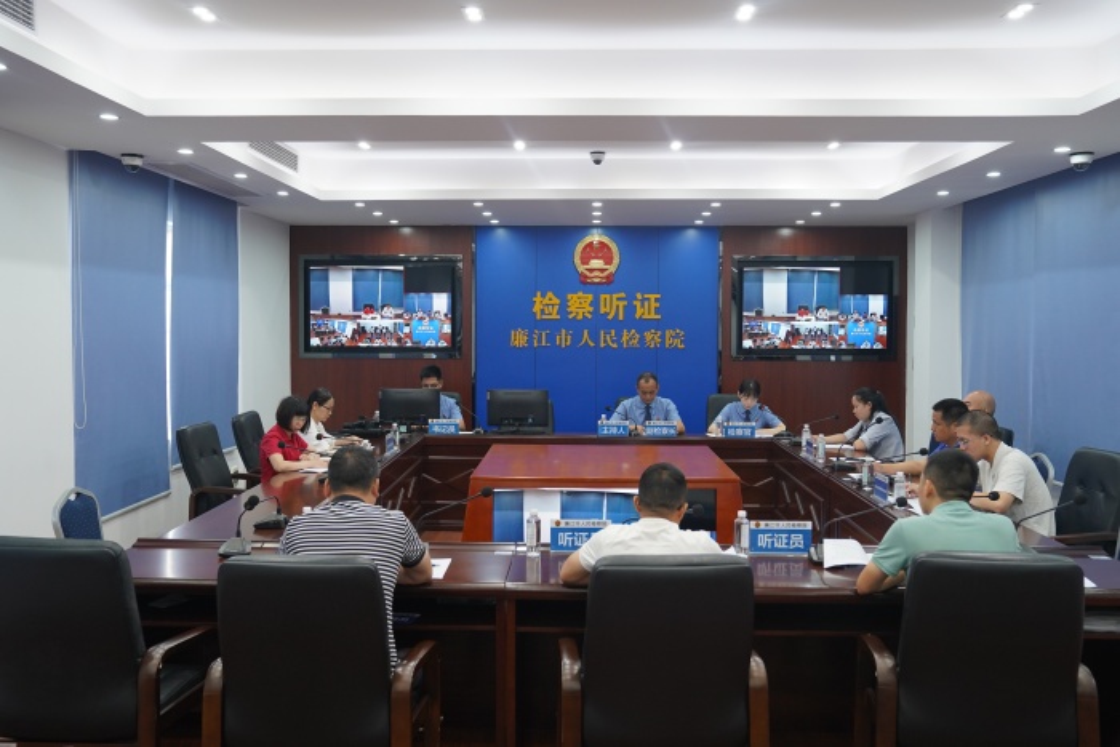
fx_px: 1027
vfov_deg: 40.0
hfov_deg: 57.2
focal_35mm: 33
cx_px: 560
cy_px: 374
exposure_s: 1/160
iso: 1600
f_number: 4
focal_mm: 33
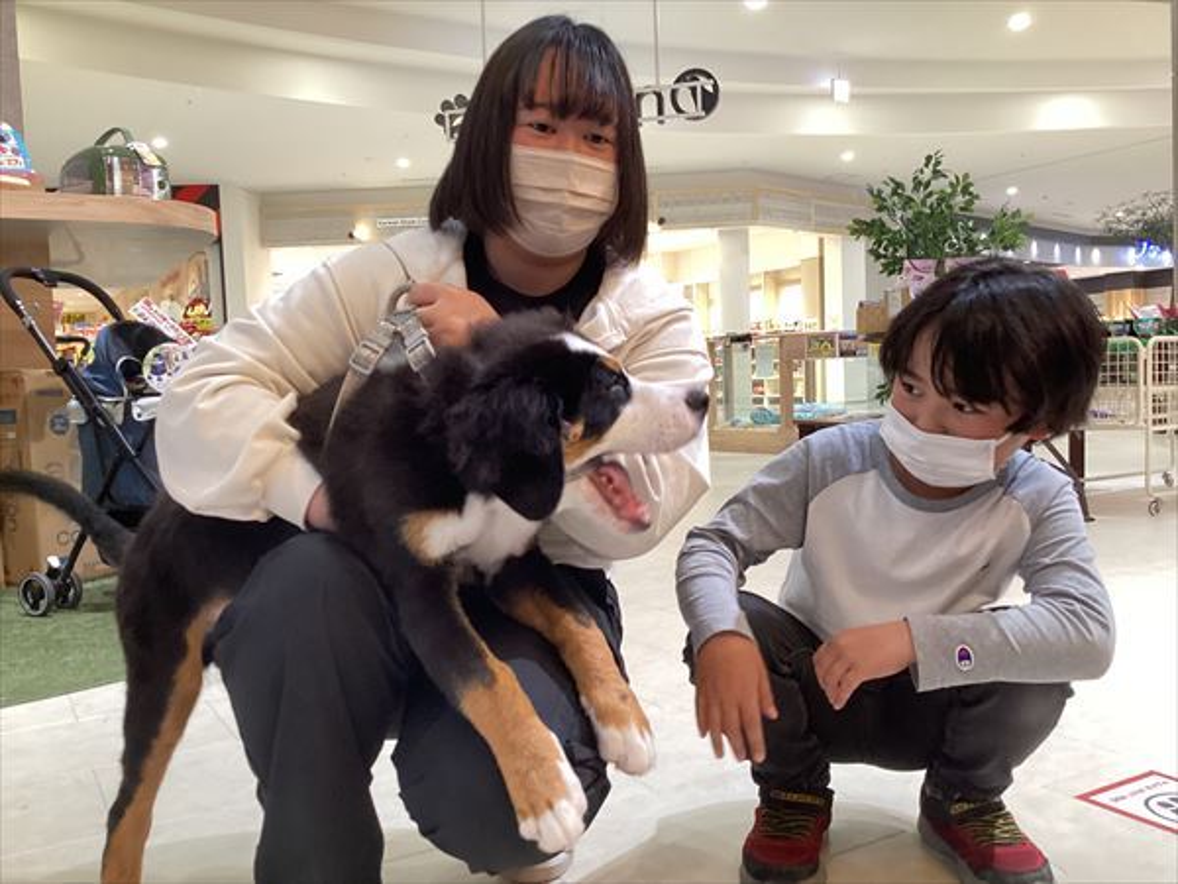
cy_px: 442
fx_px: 1055
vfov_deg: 45.4
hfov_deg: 58.4
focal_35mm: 31
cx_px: 589
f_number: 2.4
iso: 160
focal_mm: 3.3
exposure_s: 1/60
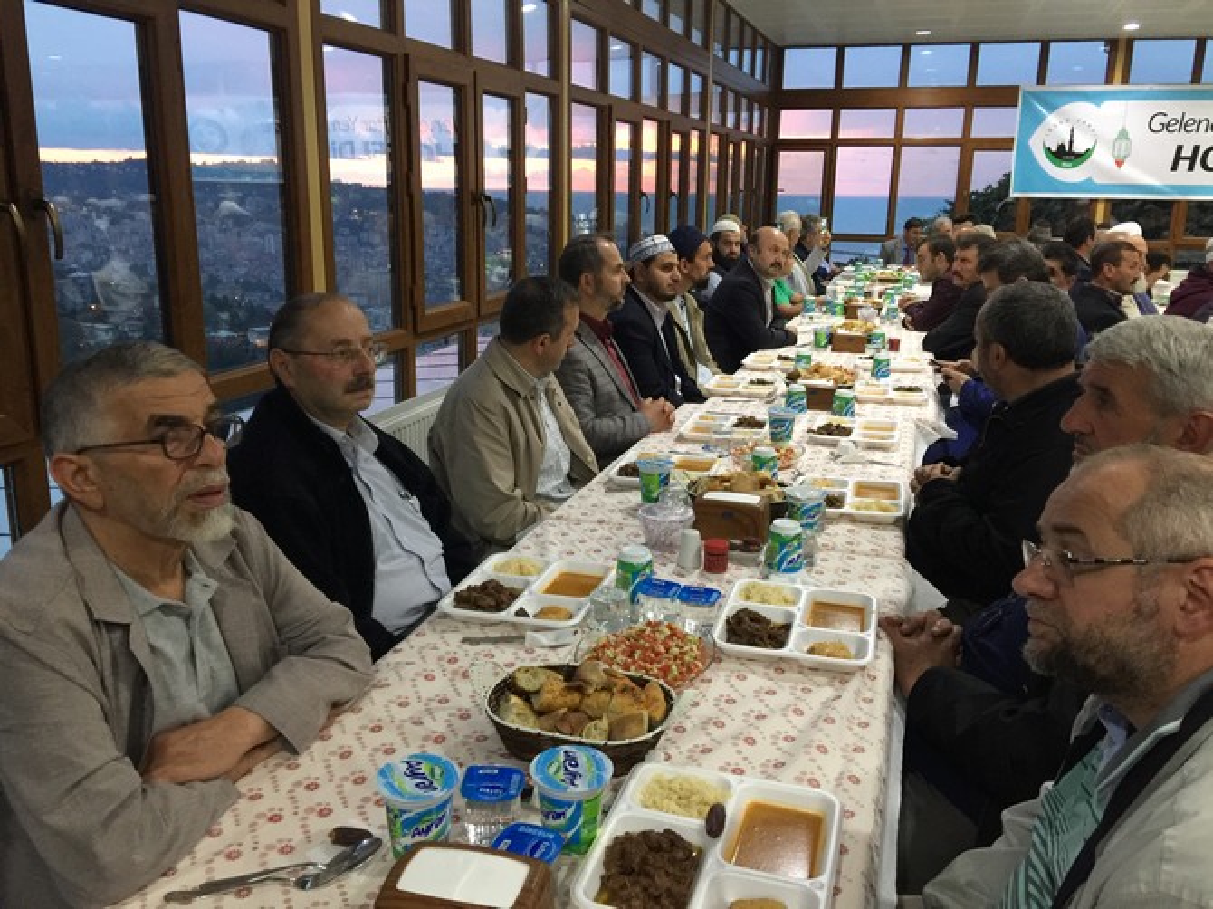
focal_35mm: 29
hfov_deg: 61.7
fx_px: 1016
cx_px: 606
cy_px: 454
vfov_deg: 48.2
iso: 125
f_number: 2.2
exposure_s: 1/17
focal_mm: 4.15
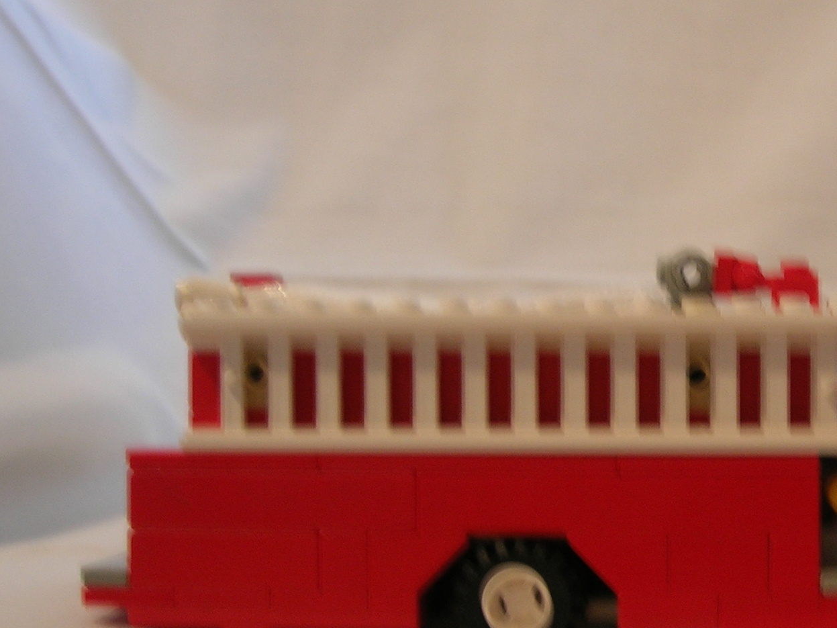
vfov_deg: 18.6
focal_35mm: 79
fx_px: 1910
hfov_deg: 23.8
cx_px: 816
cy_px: 384
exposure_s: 1/5.1
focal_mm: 7.8
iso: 64
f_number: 2.8
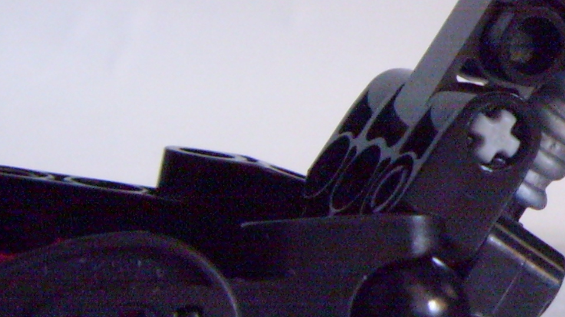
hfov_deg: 16.6
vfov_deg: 10.4
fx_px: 1723
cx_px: 888
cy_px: -23
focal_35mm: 115
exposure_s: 1/9
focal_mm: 6.3
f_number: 3.5
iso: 300
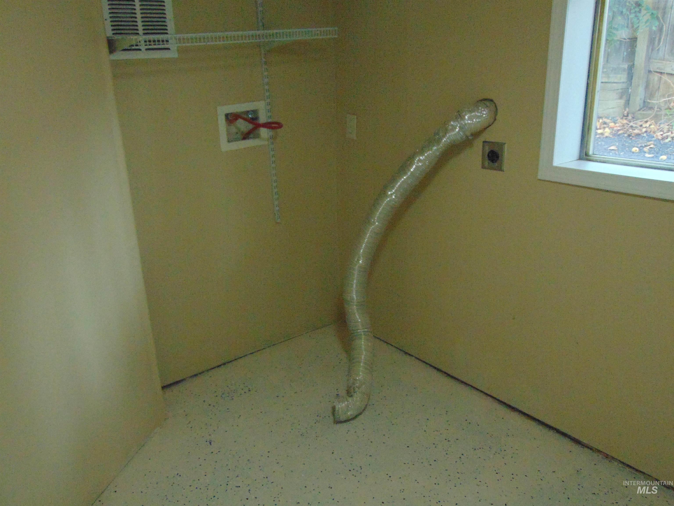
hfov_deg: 60.0
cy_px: 253
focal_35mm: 30
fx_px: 584
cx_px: 337
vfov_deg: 46.8
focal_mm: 5.4
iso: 500
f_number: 3.1
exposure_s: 1/50
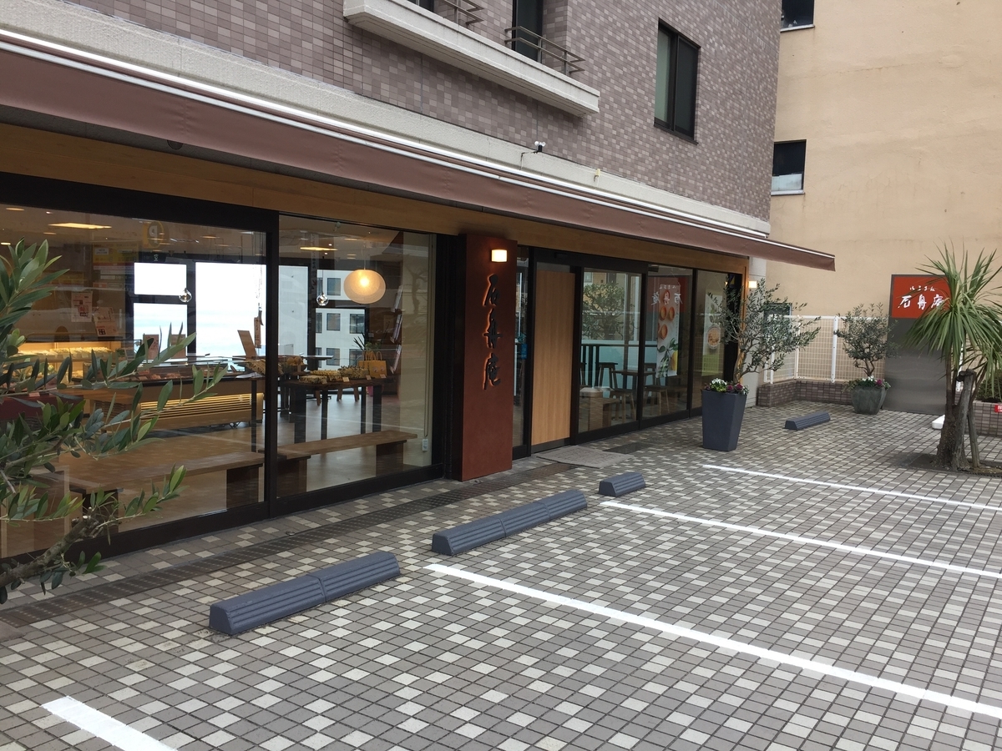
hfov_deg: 61.7
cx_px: 501
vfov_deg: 48.2
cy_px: 376
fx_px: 839
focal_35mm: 29
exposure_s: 1/145
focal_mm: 4.15
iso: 32
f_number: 2.2
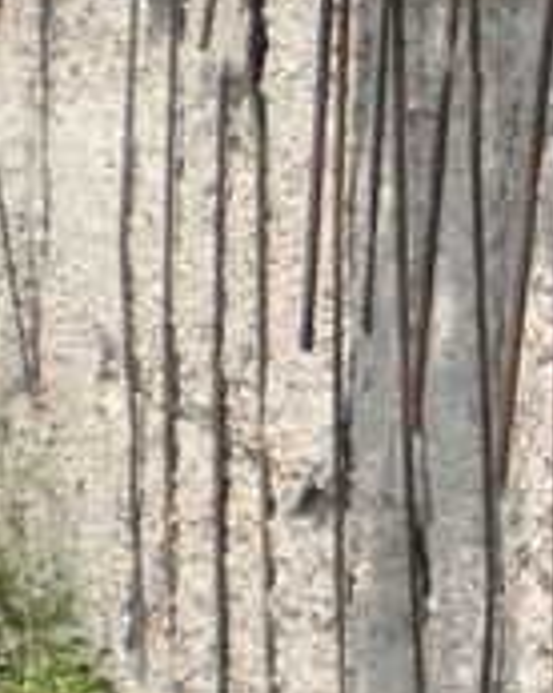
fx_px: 3238
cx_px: 1210
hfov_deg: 9.0
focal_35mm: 158
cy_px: 473
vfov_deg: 12.2
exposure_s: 1/825
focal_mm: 6.3
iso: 80
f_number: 4.6
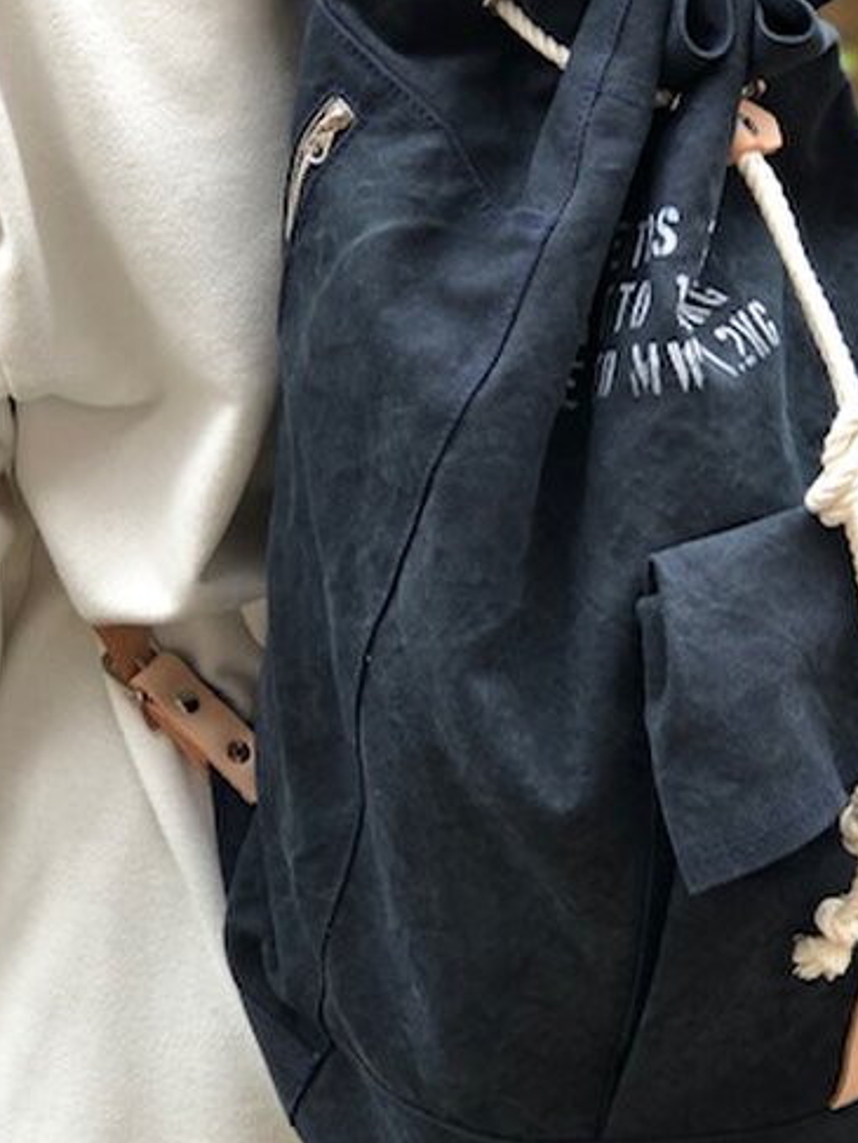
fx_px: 3302
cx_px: 576
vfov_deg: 19.6
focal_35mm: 100
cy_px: 455
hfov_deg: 14.8
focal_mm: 6.6
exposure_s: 1/60
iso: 25
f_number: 2.8
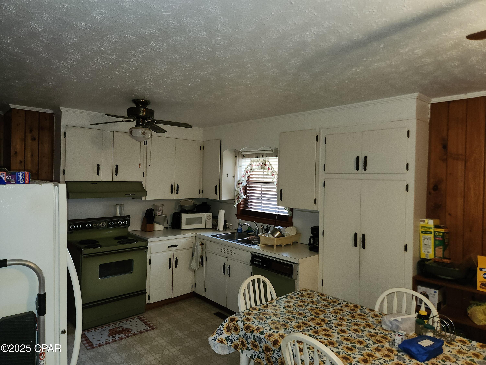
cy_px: 182
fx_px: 323
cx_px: 243
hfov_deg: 73.9
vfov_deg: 58.9
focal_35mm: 23
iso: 125
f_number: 1.8
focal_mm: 5.4
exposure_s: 1/24
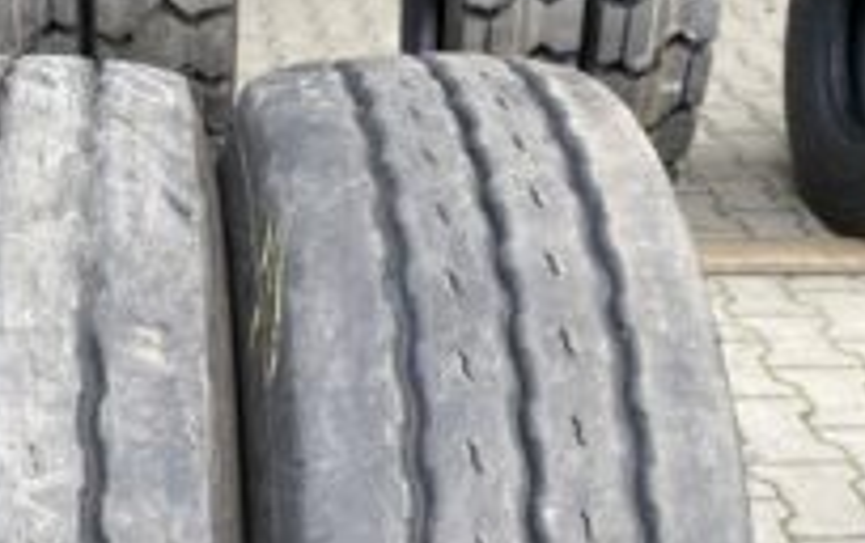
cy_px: 660
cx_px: 263
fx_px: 1369
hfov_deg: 34.6
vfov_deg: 20.9
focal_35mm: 58
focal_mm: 4.25
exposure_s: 1/122
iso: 40
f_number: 1.8
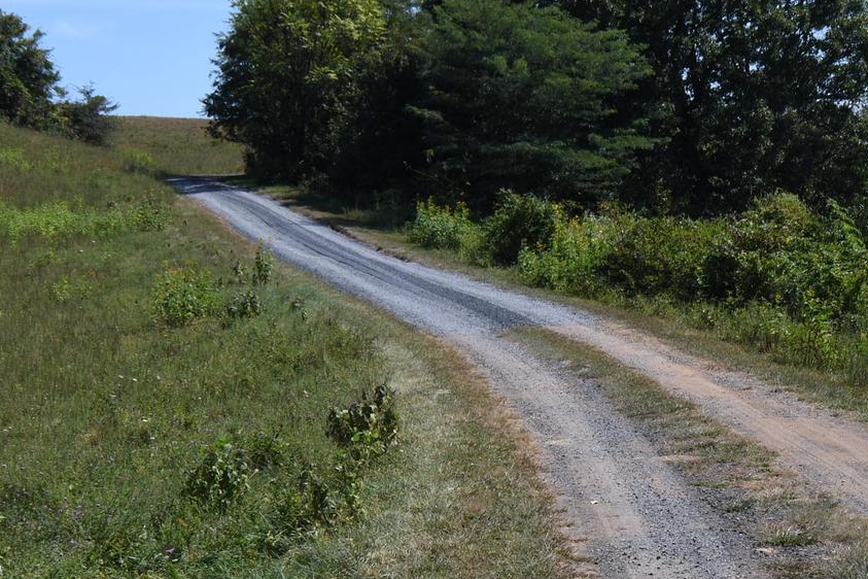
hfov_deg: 24.8
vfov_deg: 16.6
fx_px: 1977
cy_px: 210
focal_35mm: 82
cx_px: 437
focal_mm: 24
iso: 100
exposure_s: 1/250
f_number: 8
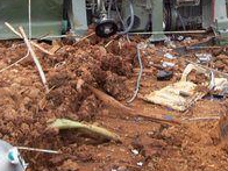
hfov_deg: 21.3
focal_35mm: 92
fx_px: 606
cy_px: -27
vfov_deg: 15.5
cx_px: 117
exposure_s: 1/213
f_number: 2.7
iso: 80
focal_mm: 6
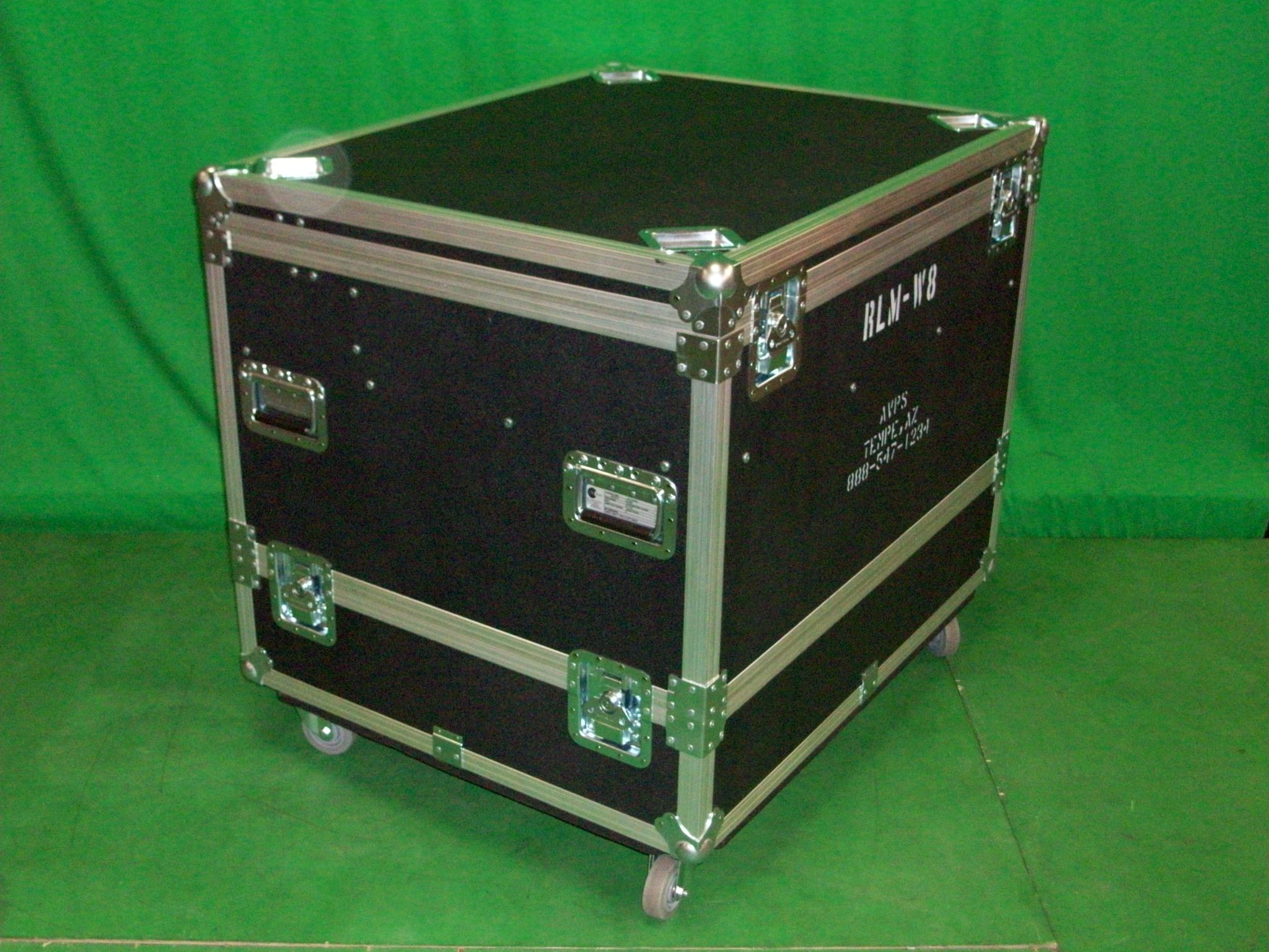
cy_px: 476
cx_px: 634
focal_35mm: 42
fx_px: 1540
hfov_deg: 44.8
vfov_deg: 34.3
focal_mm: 7.1
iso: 320
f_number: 3.2
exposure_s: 1/65.1
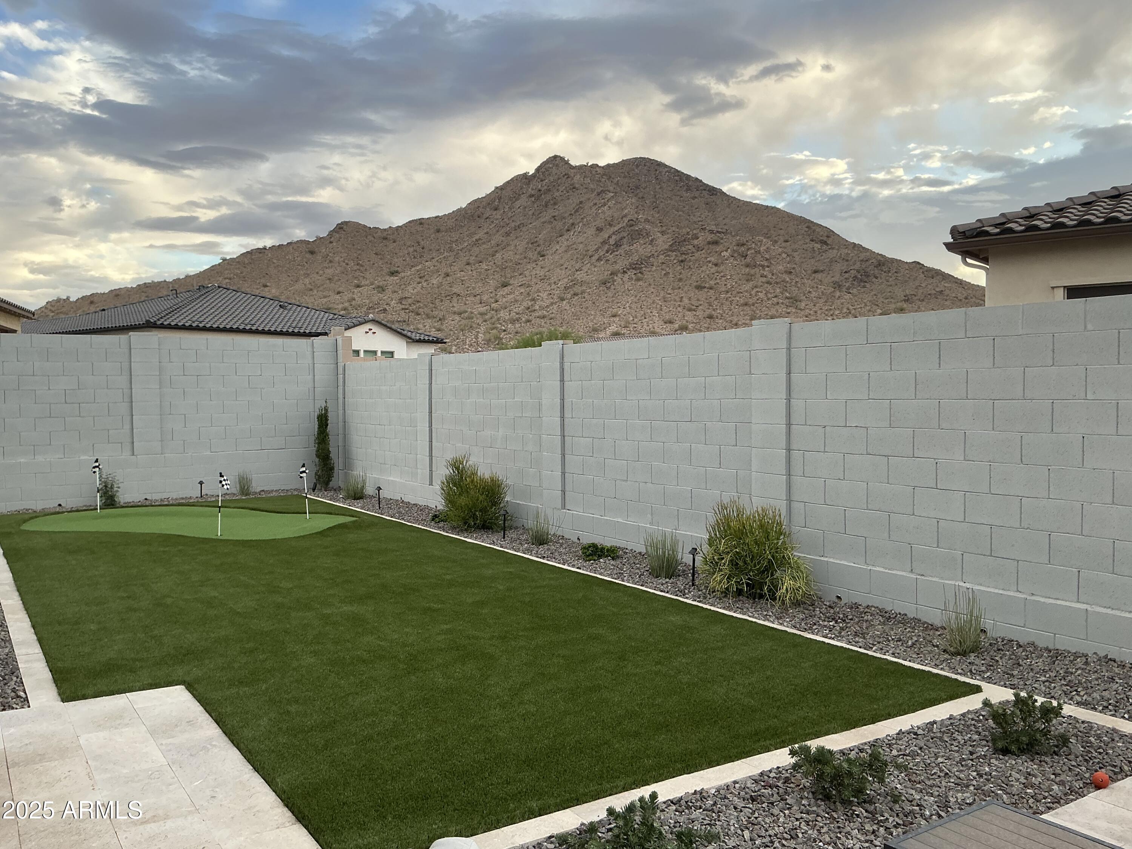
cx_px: 566
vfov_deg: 49.7
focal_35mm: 28
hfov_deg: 63.4
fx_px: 916
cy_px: 424
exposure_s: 1/262
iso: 25
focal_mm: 3
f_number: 1.8
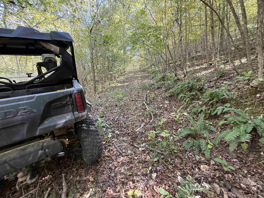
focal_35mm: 14
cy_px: 99
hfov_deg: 102.1
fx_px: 107
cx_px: 132
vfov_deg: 85.7
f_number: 2.2
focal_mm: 2.22
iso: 200
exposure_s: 1/99
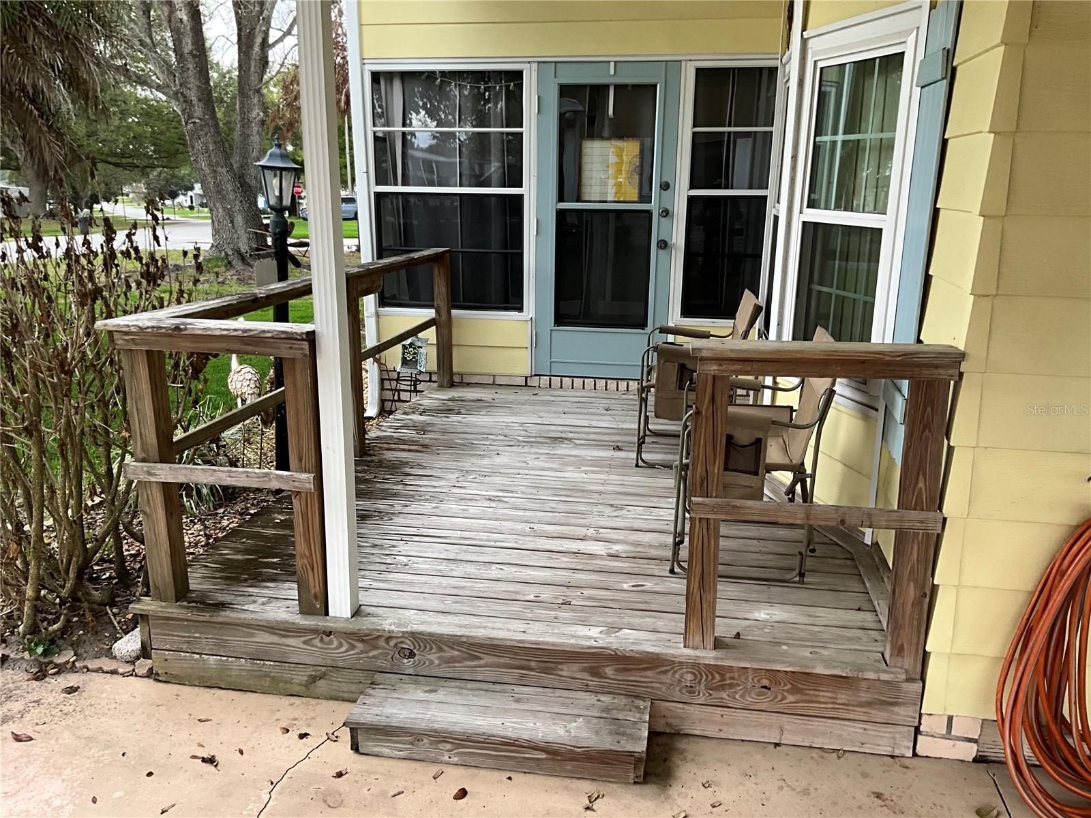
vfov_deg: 48.2
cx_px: 546
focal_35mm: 29
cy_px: 409
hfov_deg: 61.7
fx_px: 914
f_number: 1.8
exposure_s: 1/122
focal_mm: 3
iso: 40
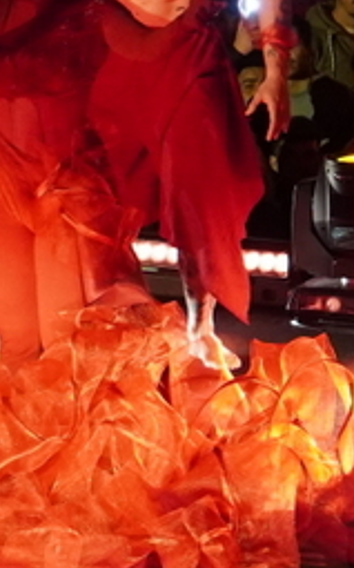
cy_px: 212
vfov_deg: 6.0
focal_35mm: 352
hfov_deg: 3.7
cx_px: -58
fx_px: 5449
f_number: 4
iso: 1600
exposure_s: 1/80
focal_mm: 49
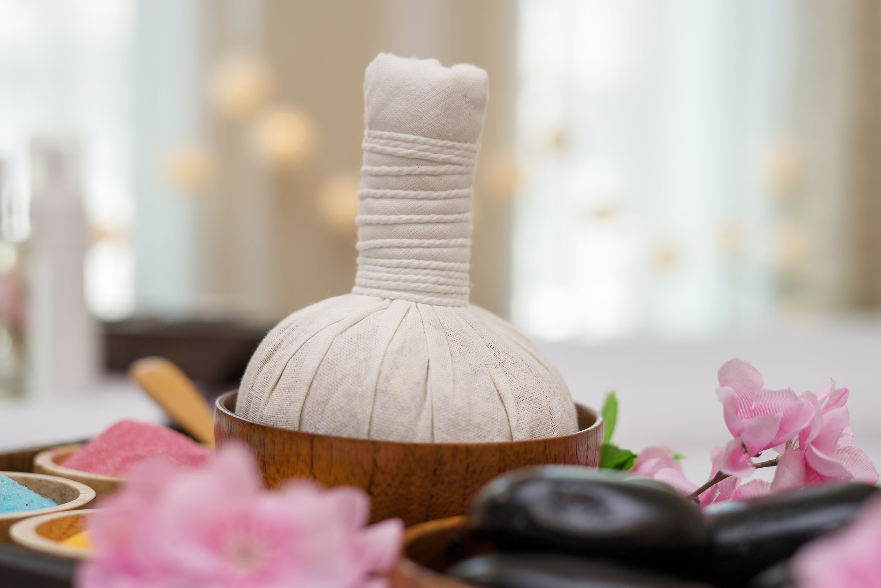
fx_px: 1248
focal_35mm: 51
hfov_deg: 38.9
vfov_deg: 26.5
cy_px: 295
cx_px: 443
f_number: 3.2
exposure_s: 1/125
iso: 100
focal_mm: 50
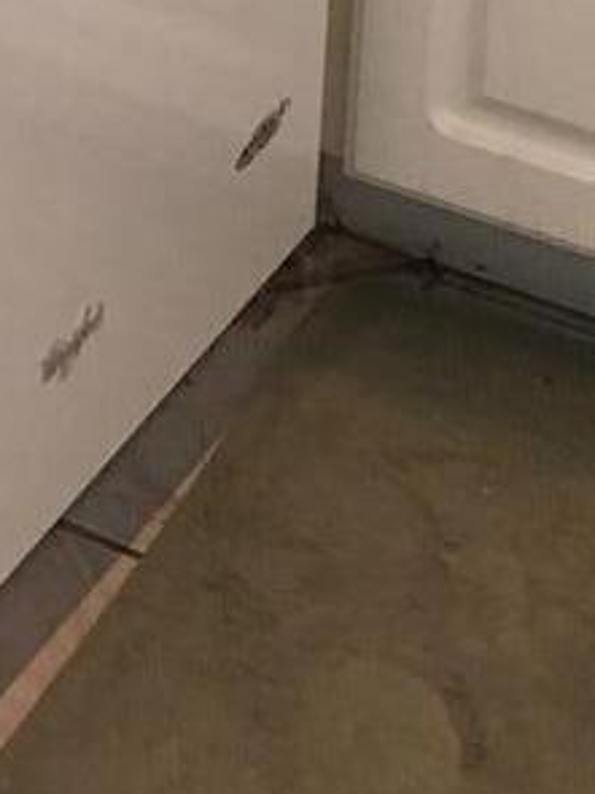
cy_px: -1152
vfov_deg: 9.3
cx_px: -466
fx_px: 4358
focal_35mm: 190
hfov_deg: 7.6
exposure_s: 1/30
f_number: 1.8
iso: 25
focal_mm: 3.99
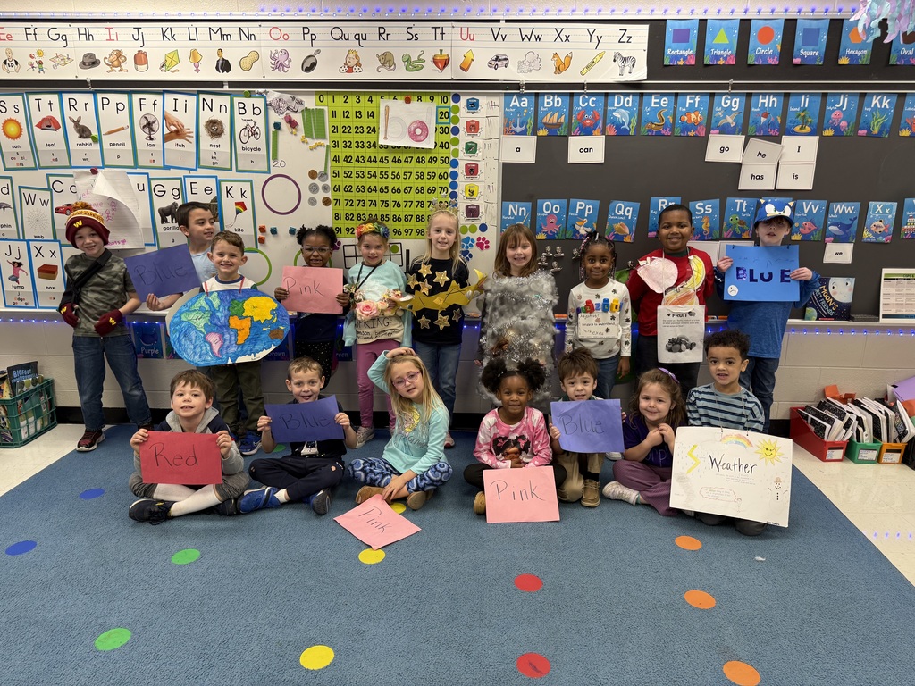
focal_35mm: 24
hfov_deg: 71.6
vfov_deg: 56.8
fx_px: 634
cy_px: 343
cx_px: 458
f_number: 1.78
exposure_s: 1/60
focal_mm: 6.76
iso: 100
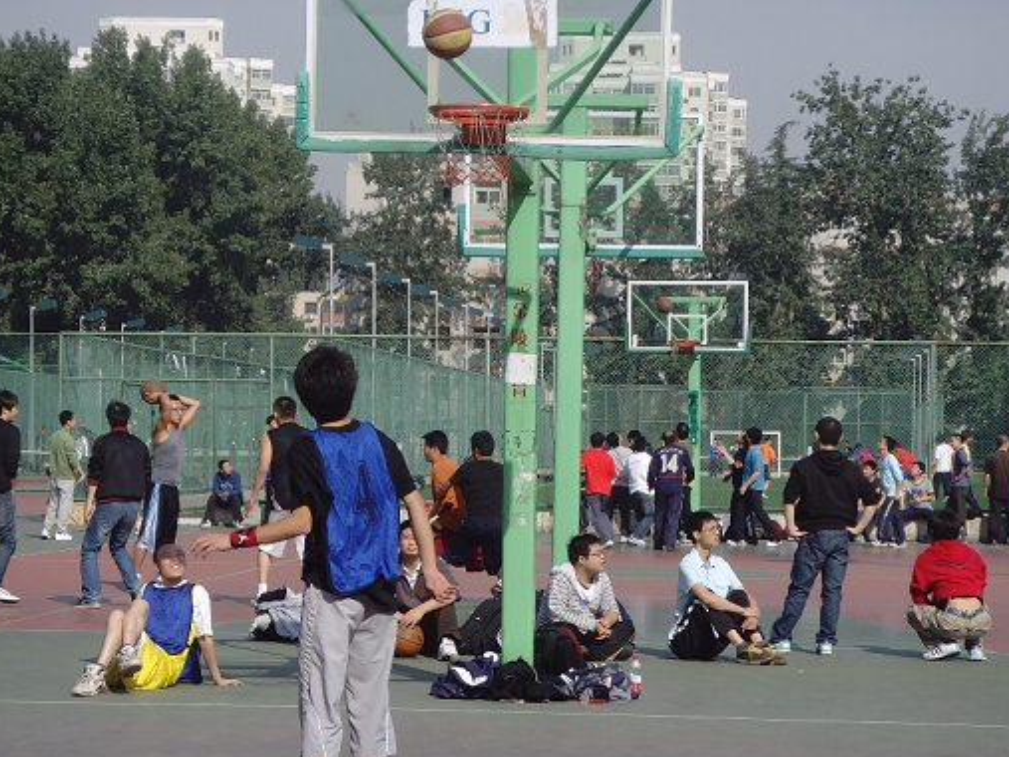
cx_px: 519
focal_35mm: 120
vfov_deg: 12.3
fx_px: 3497
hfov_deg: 16.4
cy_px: 380
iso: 80
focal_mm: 16
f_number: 4.4
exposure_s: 1/750
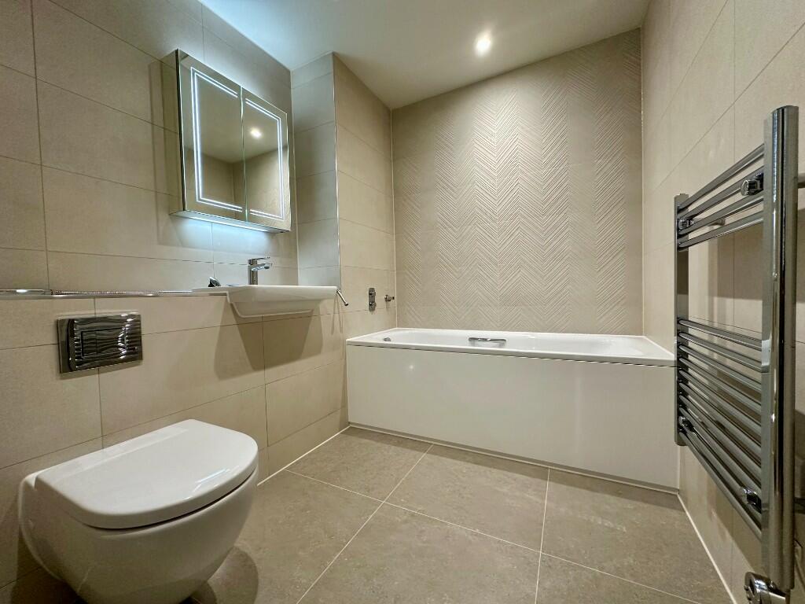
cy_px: 302
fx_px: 326
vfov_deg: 85.7
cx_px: 402
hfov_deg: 102.1
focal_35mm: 14
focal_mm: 2.22
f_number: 2.2
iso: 250
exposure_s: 1/100
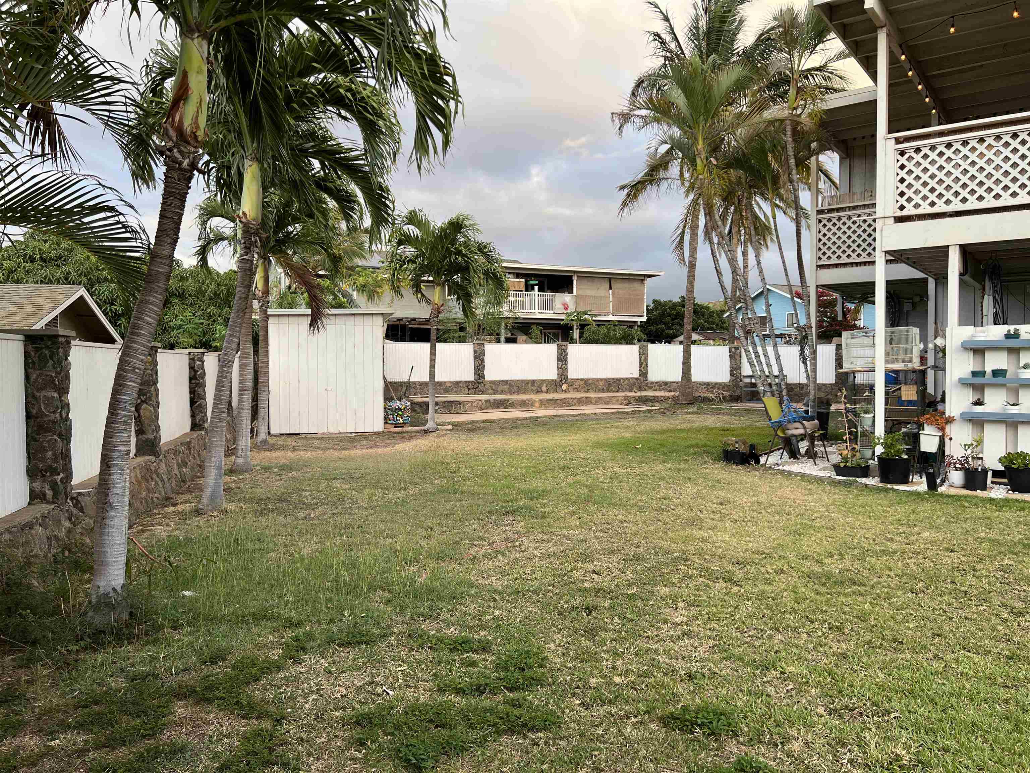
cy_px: 386
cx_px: 515
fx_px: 774
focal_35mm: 26
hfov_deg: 67.3
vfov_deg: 53.1
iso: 50
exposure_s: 1/323
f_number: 1.5
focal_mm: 5.7
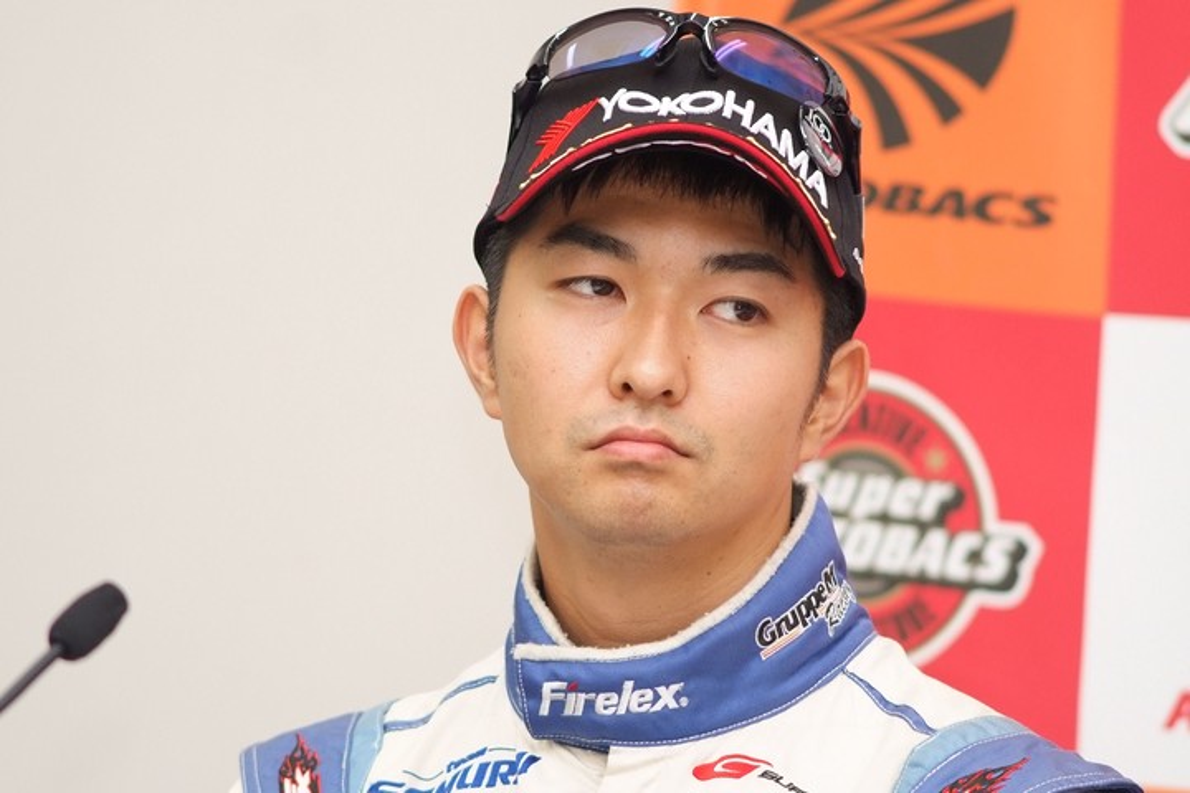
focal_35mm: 270
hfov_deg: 7.6
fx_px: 8924
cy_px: 396
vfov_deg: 5.1
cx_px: 595
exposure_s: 1/250
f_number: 2.8
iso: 800
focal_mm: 180
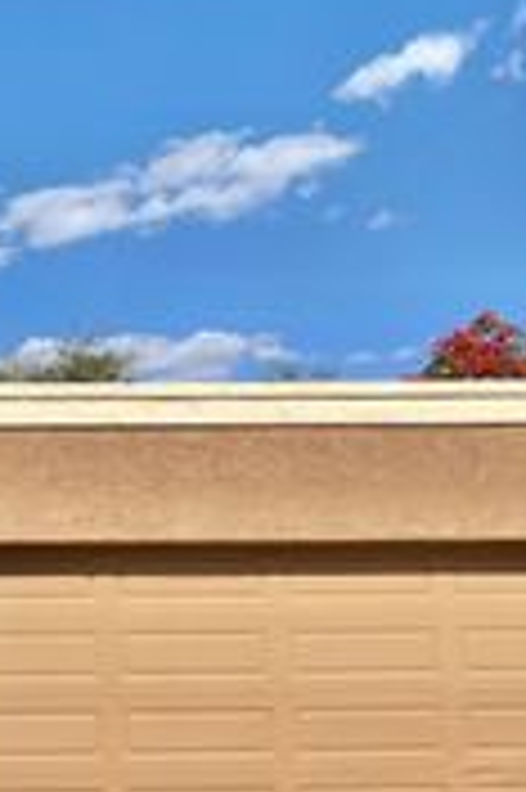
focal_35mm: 77
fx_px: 1691
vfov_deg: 26.3
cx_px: -220
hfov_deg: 16.4
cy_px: 353
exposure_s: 1/5556
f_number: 1.6
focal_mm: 5.1
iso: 50
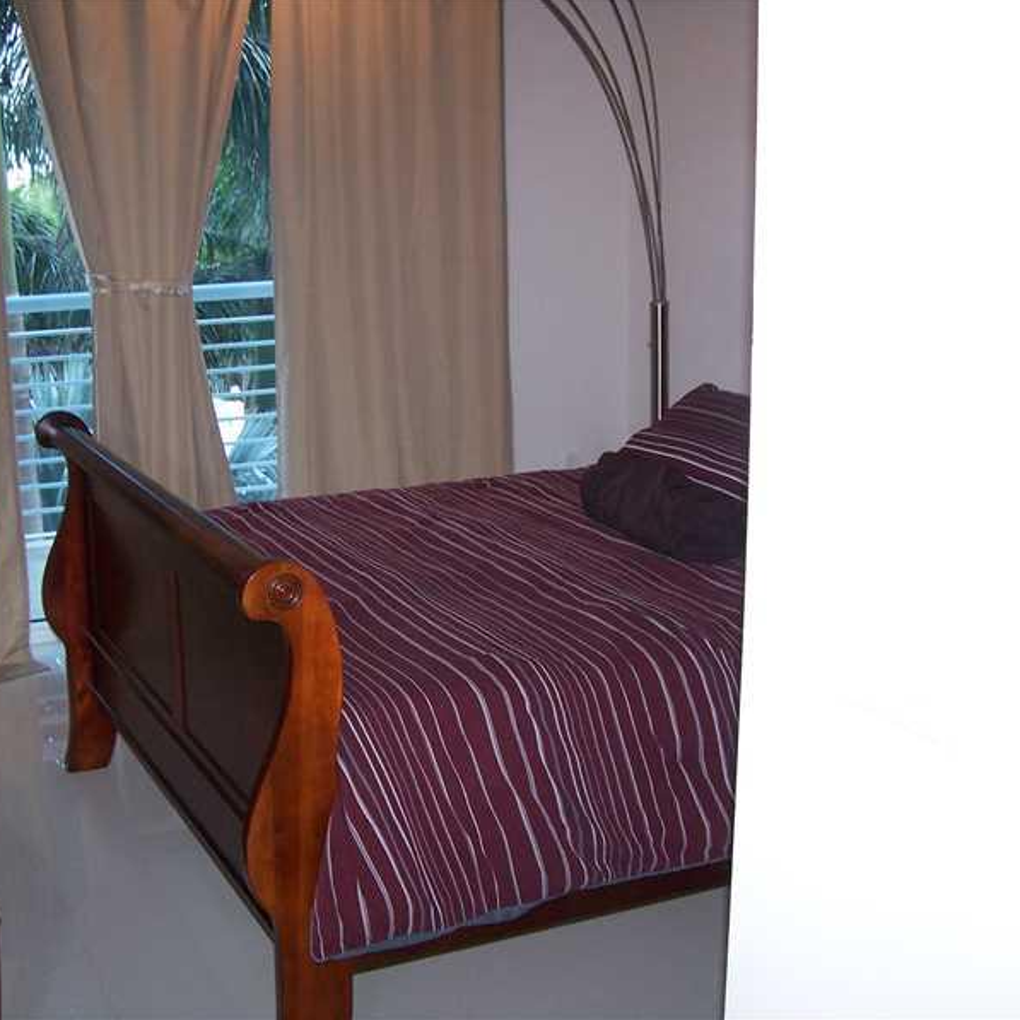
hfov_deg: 37.3
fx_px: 1500
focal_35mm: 45
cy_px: 509
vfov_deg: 37.6
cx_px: 384
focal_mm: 6.3
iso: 140
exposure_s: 1/60
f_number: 2.8
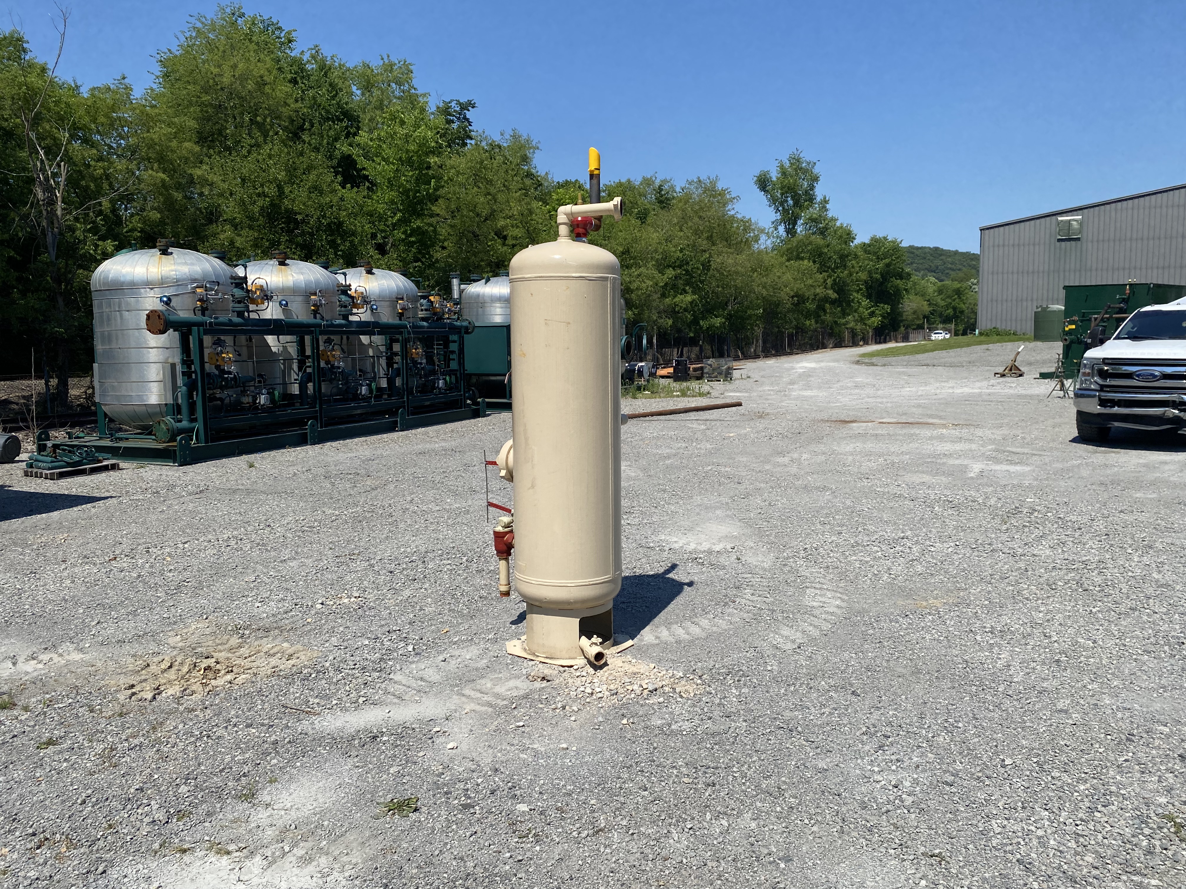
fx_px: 891
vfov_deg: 53.1
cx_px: 593
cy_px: 444
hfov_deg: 67.3
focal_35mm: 26
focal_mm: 4.25
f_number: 1.8
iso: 32
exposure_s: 1/3846
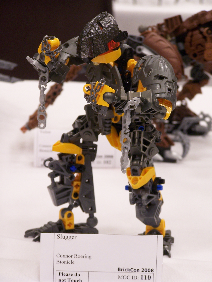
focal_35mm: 159
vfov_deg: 12.4
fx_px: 1298
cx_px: 106
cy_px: 141
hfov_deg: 9.3
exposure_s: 1/20
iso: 140
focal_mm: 26.4
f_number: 3.2
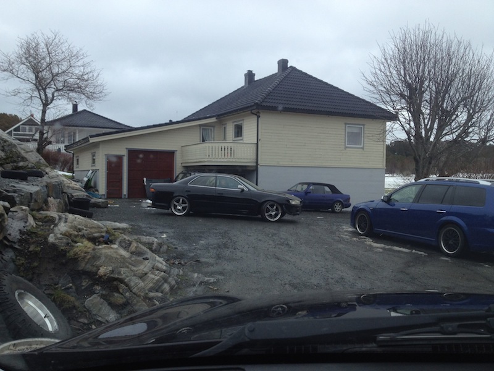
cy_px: 186
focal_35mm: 35
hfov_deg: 52.6
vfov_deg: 40.7
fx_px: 499
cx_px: 247
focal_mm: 4.28
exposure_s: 1/649
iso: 64
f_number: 2.4
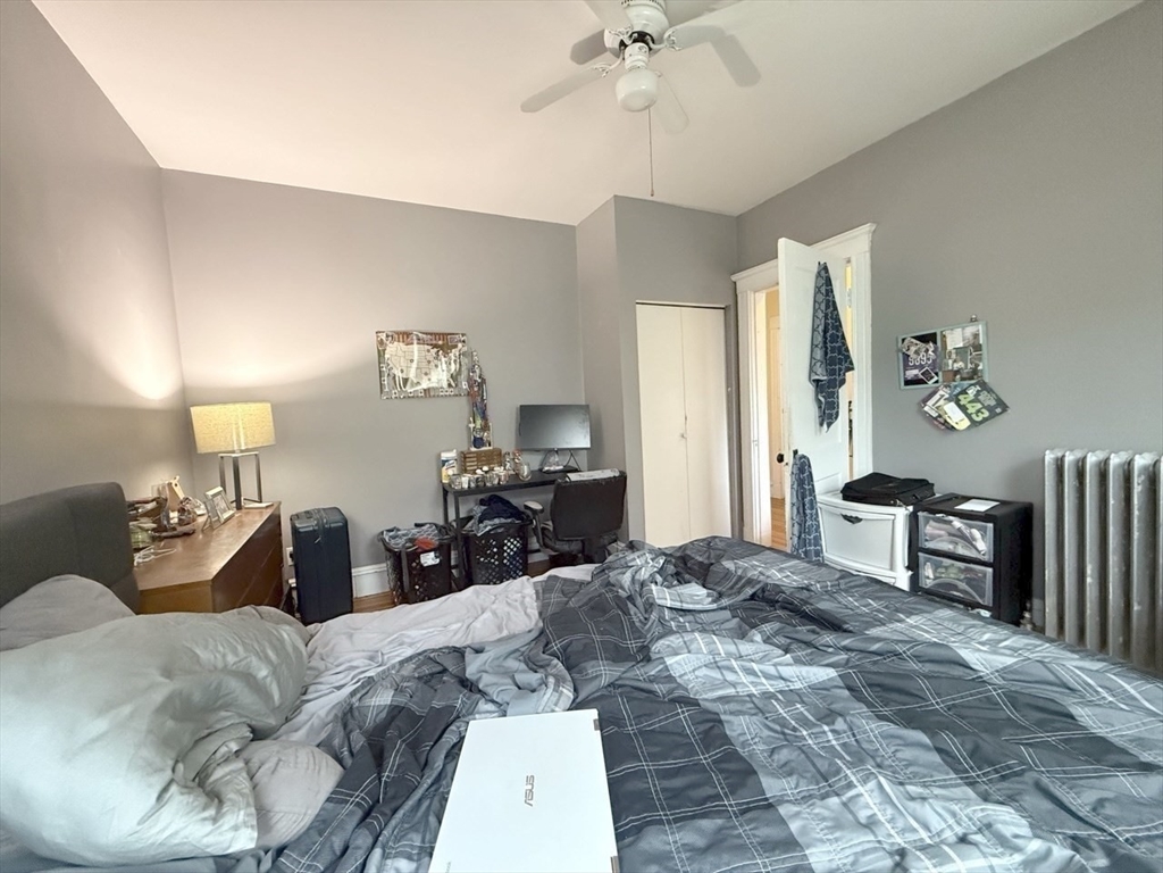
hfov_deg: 102.1
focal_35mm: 14
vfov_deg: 85.7
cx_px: 582
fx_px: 470
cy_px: 436
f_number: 2.2
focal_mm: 2.22
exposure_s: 1/60
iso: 800
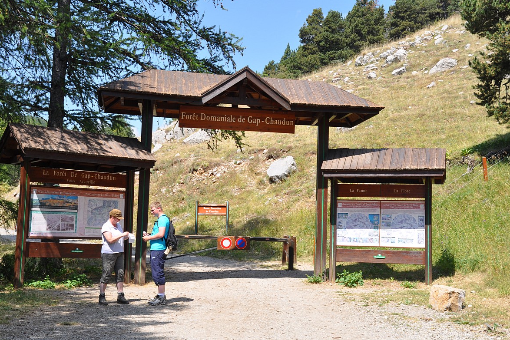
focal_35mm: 49
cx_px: 250
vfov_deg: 27.5
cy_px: 170
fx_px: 694
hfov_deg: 40.3
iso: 200
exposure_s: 1/320
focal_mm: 32
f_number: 9
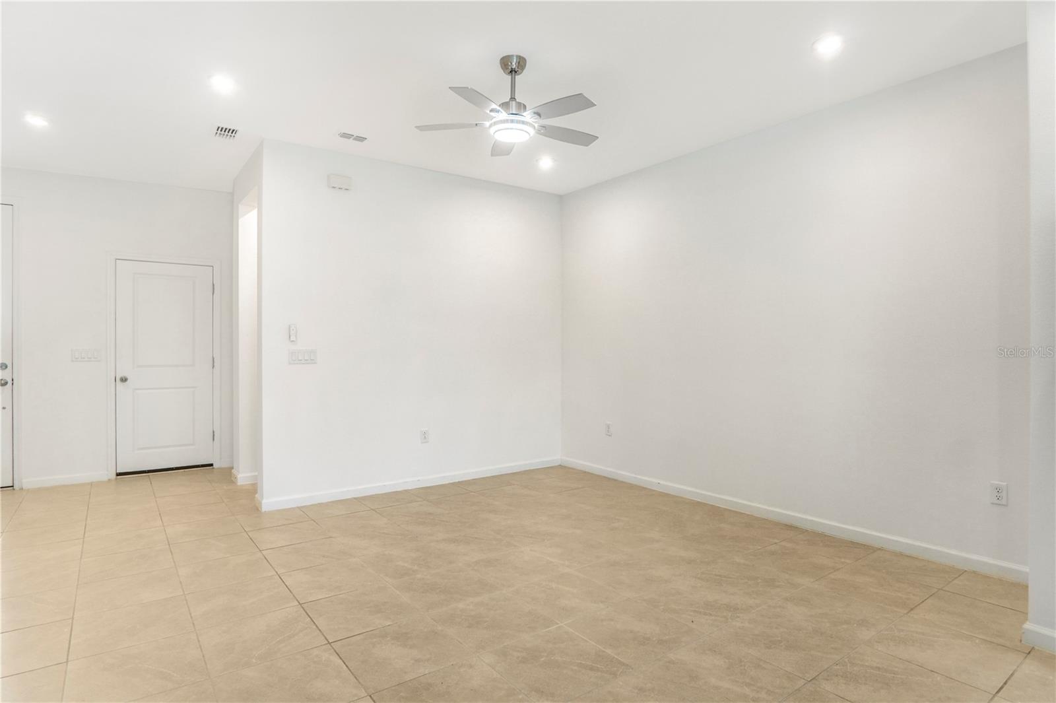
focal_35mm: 18
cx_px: 528
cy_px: 352
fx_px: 528
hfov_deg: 90.0
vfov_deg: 67.3
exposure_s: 1/400
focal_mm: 12
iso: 400
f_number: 7.1
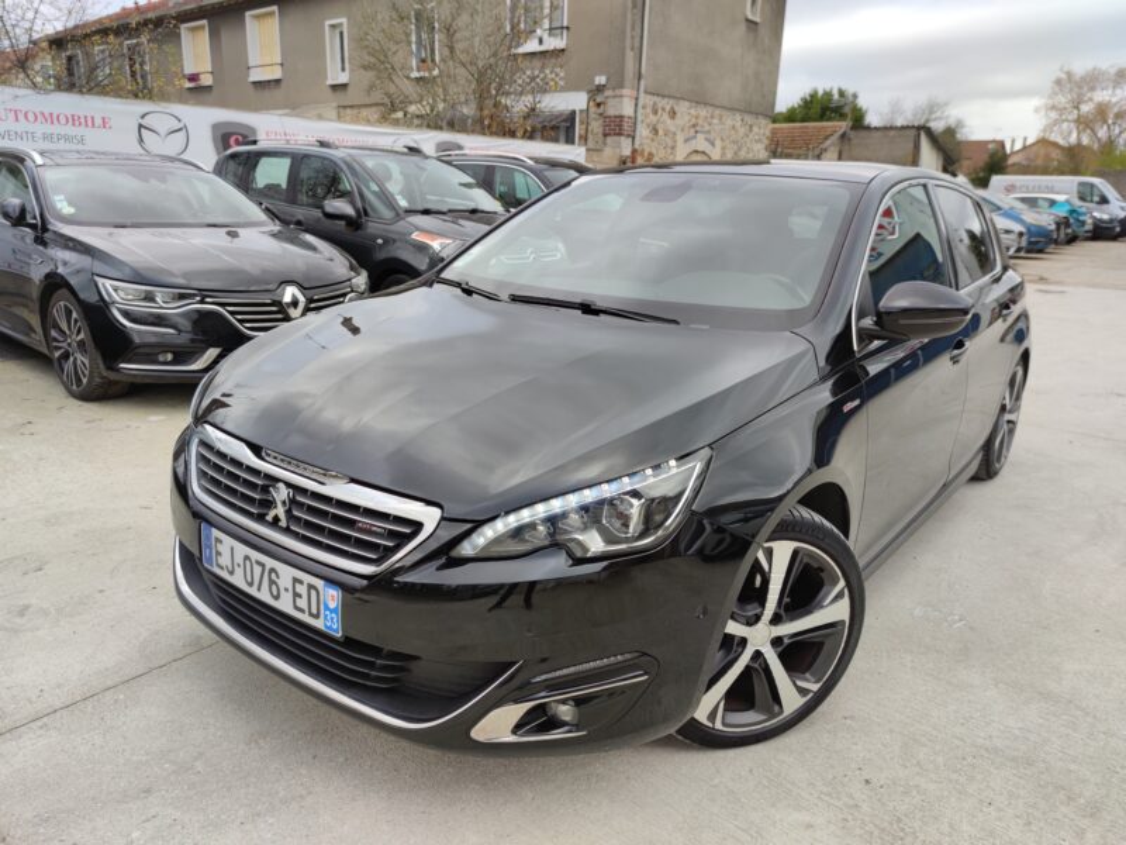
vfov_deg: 56.8
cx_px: 563
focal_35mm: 24
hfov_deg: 71.6
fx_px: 781
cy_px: 422
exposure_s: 1/293
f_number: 1.69
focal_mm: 6.72
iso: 50
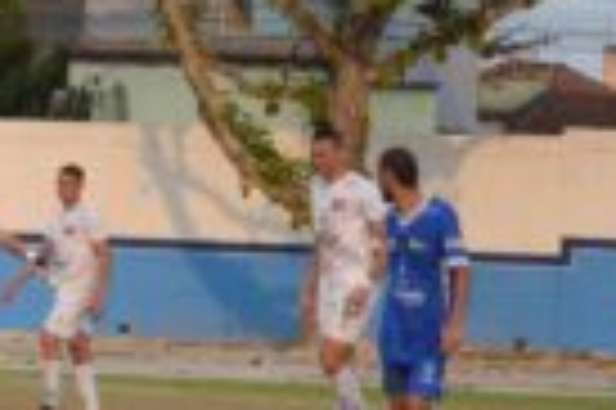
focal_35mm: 484
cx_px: -256
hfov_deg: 4.2
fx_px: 8272
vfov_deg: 2.8
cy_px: 149
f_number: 5.6
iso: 200
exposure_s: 1/500
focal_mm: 98
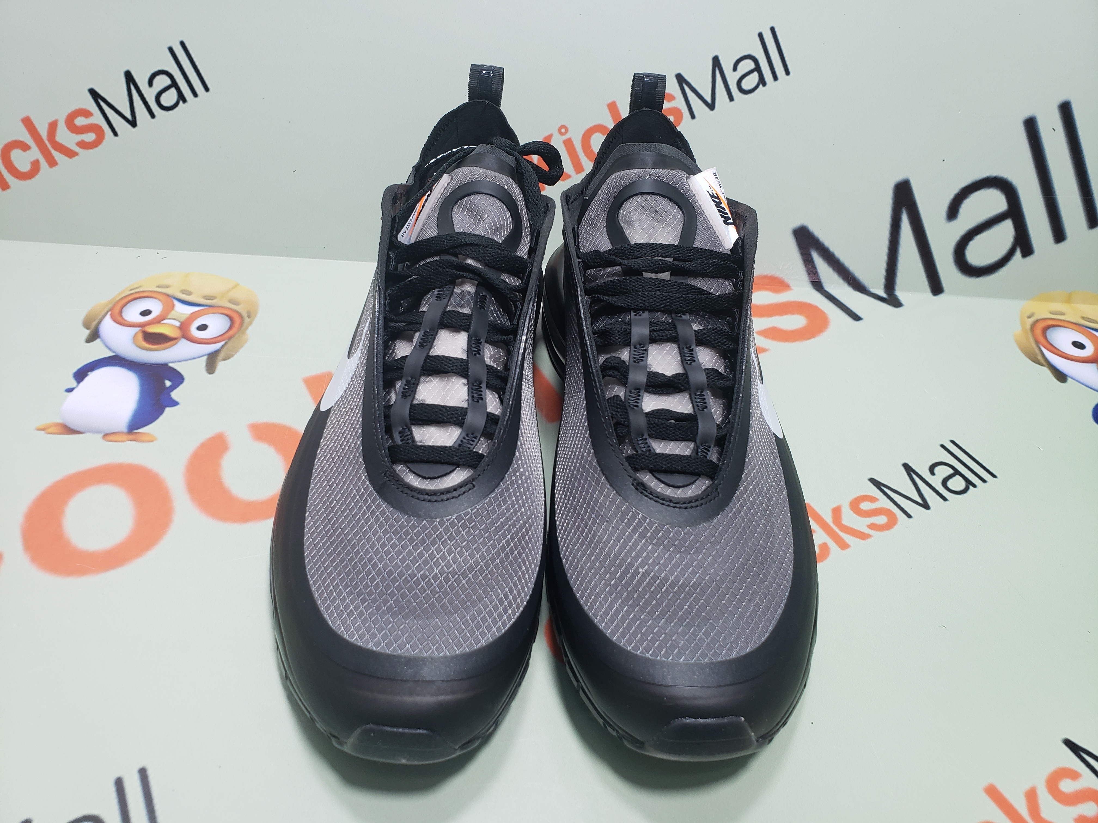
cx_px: 549
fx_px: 825
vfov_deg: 53.1
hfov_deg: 67.3
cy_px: 412
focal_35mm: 26
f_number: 2.4
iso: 125
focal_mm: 4.3
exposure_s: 1/50
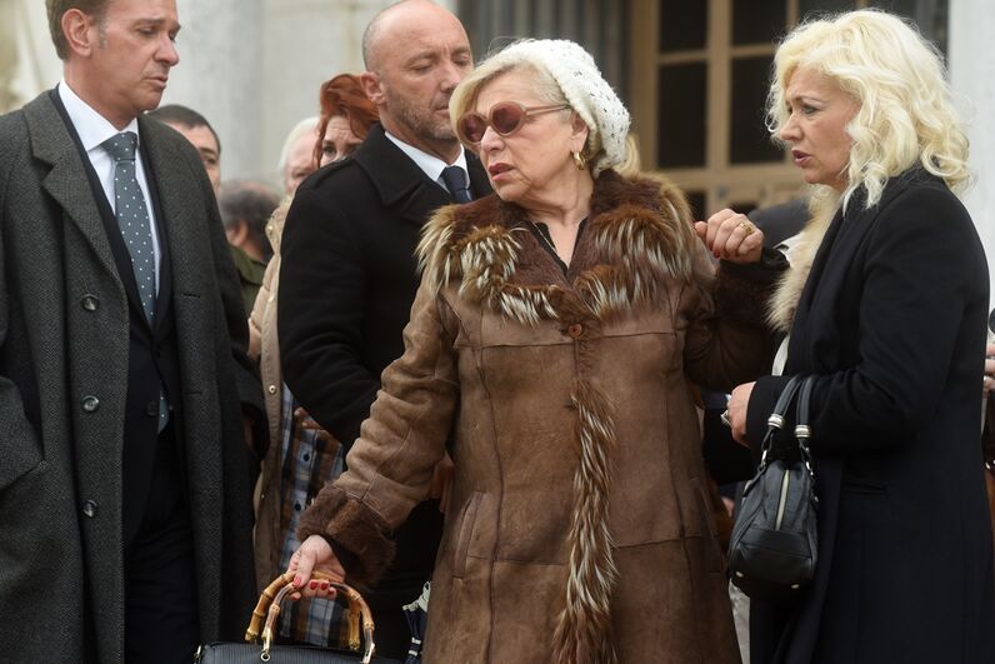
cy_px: 332
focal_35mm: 140
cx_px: 498
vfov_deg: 9.8
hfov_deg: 14.7
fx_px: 3870
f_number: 5.6
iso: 800
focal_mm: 140
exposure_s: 1/1000
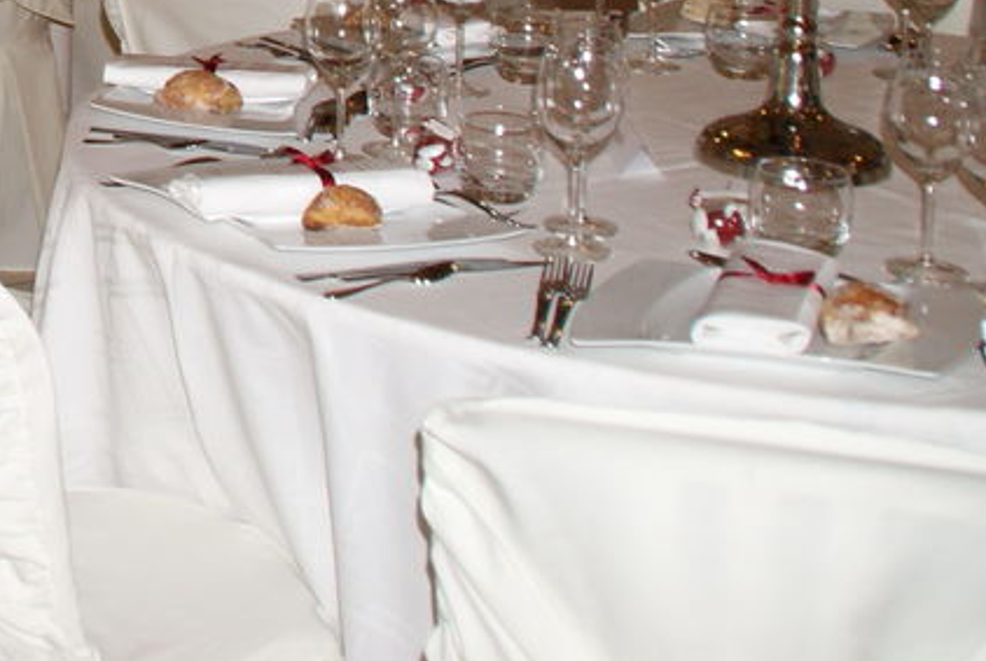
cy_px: -367
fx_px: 2360
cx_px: -470
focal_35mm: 86
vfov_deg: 14.7
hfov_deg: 20.4
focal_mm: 18
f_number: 5.6
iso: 400
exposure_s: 1/60
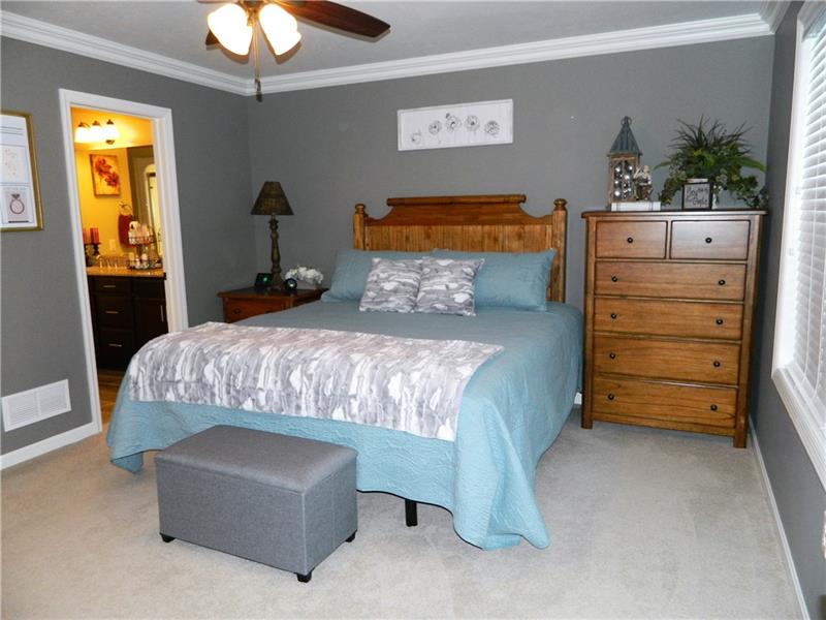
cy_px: 310
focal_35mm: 25
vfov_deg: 54.9
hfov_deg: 69.4
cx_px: 413
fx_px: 597
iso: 200
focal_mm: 4.5
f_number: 3.1
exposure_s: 1/30
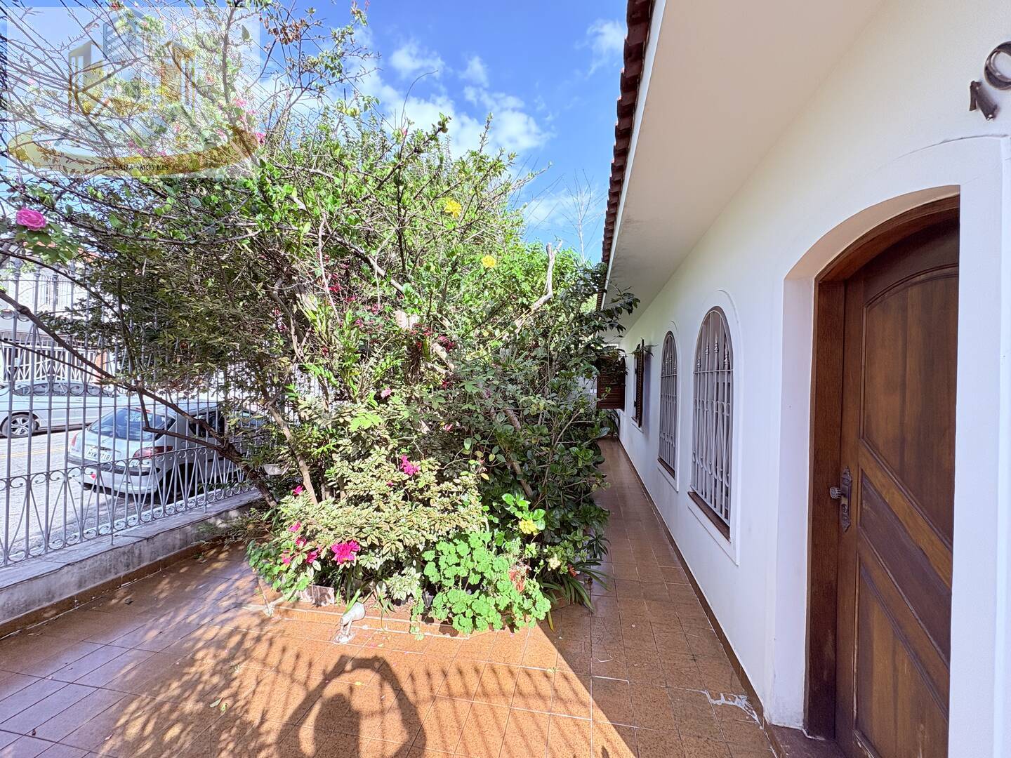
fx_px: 409
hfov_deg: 102.1
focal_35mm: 14
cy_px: 379
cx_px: 506
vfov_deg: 85.7
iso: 64
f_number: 2.2
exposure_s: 1/467
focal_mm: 2.22
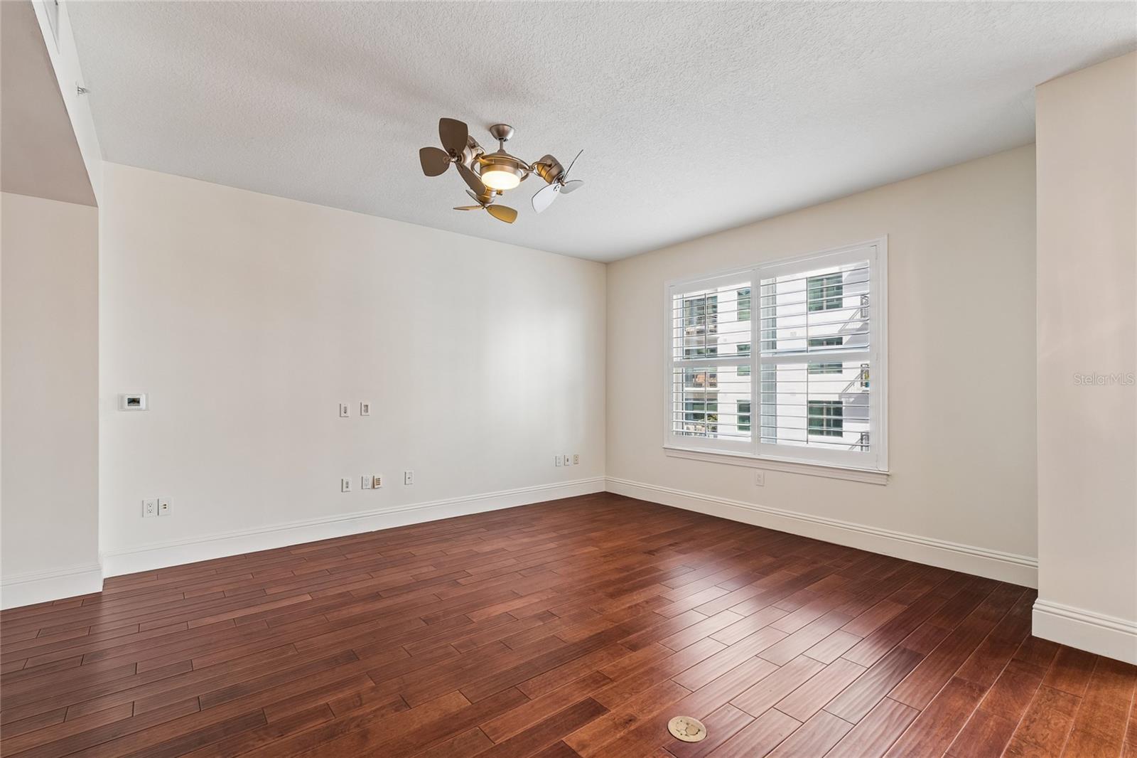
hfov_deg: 100.4
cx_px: 568
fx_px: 474
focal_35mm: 15
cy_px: 379
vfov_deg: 77.3
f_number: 7.1
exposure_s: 1/25
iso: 100
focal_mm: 10
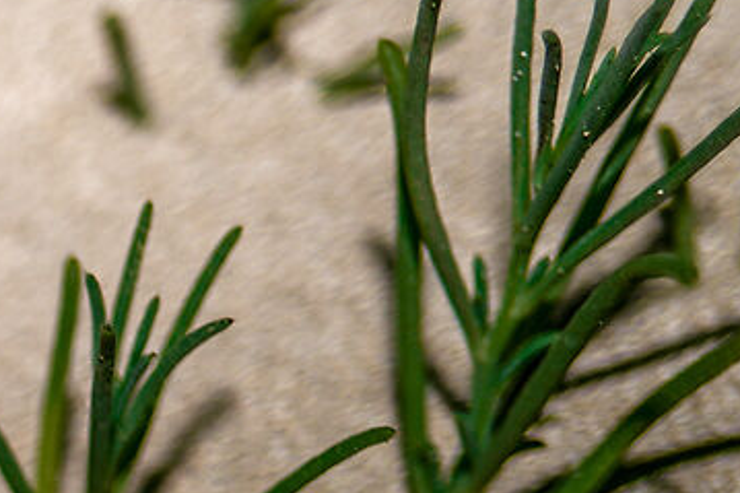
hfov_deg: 7.4
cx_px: -1711
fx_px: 4808
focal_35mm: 234
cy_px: 1422
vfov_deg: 5.5
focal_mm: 35
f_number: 1.4
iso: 50
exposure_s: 1/100
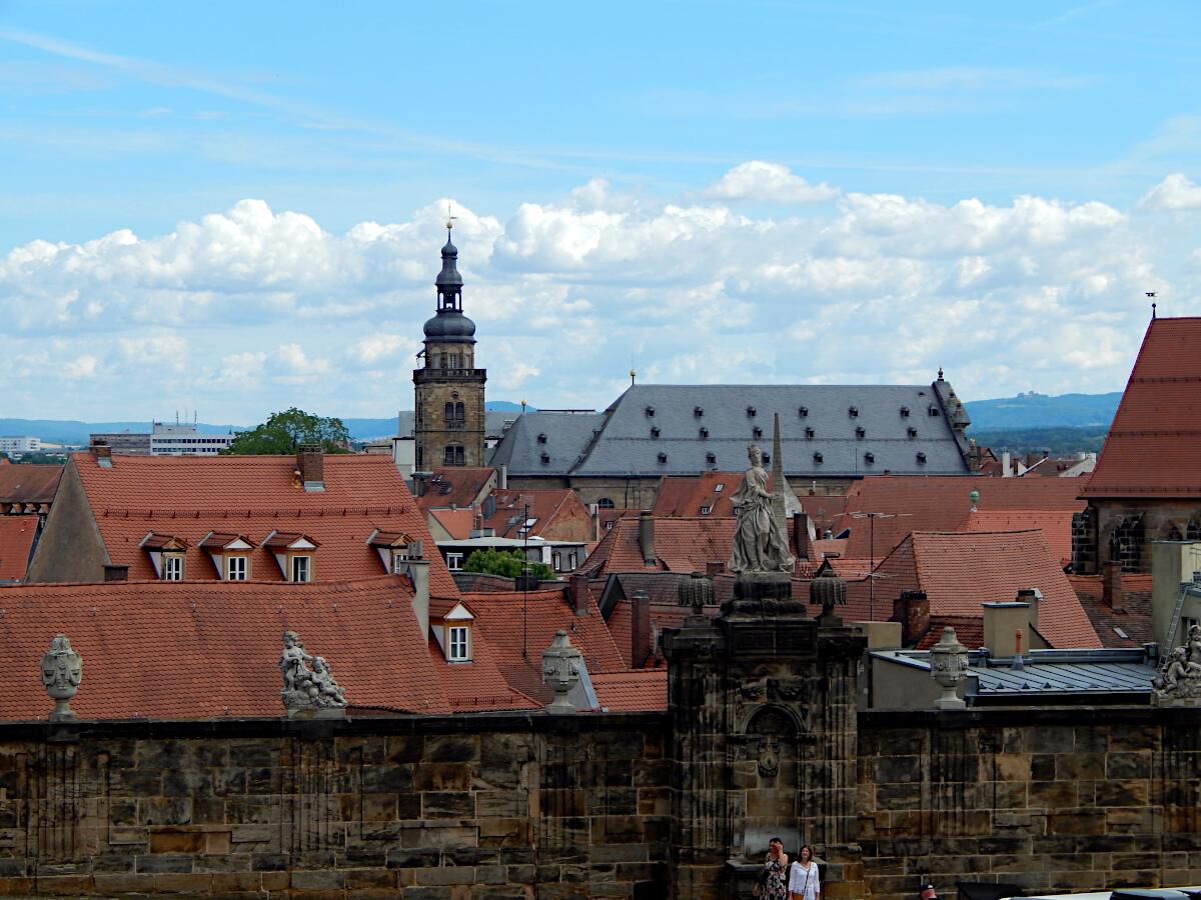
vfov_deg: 14.1
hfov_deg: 18.7
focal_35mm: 105
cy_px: 450
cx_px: 600
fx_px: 3643
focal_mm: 18.7
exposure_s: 1/800
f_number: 4.5
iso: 125
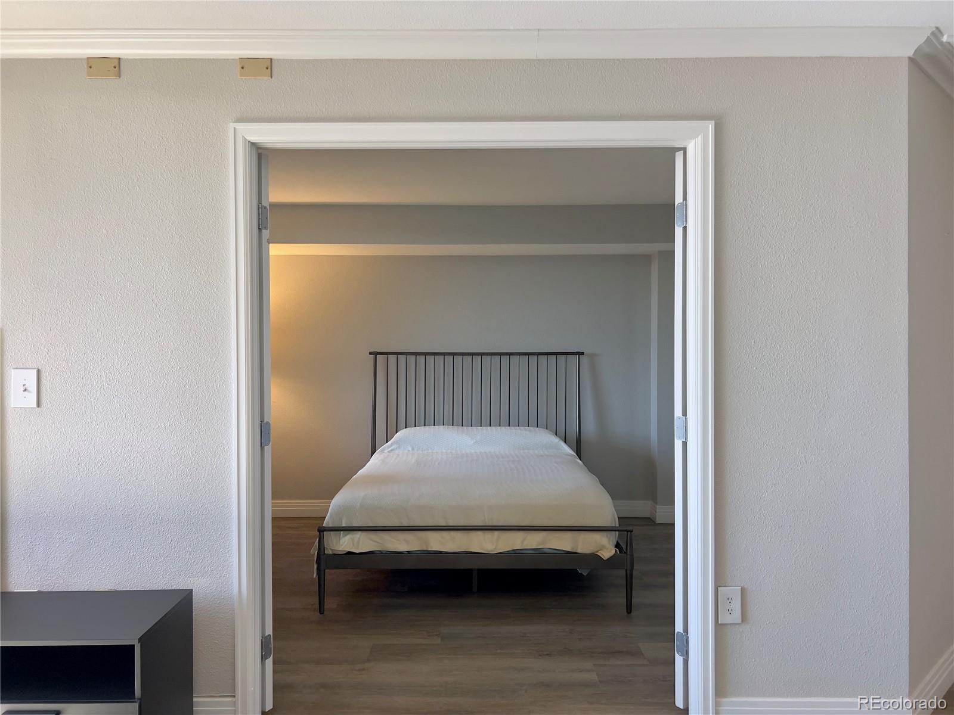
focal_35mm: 26
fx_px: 717
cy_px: 358
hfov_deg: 67.3
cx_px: 477
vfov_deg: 53.1
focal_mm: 5.7
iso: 64
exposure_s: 1/120
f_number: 1.5
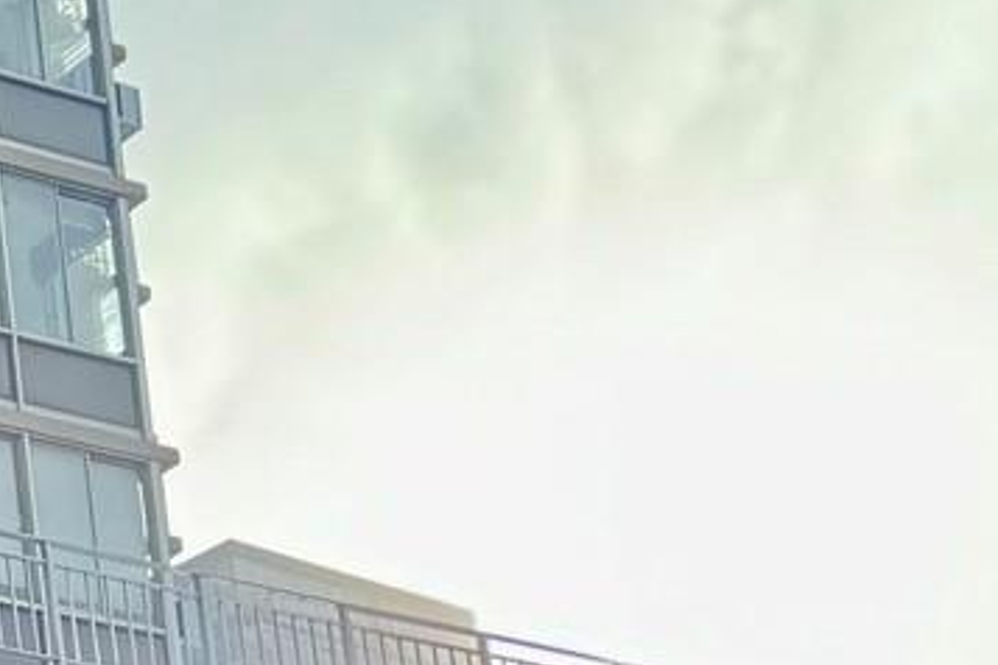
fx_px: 3105
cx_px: -1169
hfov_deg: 14.3
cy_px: 1319
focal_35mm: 112
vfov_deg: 11.1
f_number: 1.78
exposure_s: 1/2105
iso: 80
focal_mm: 6.76
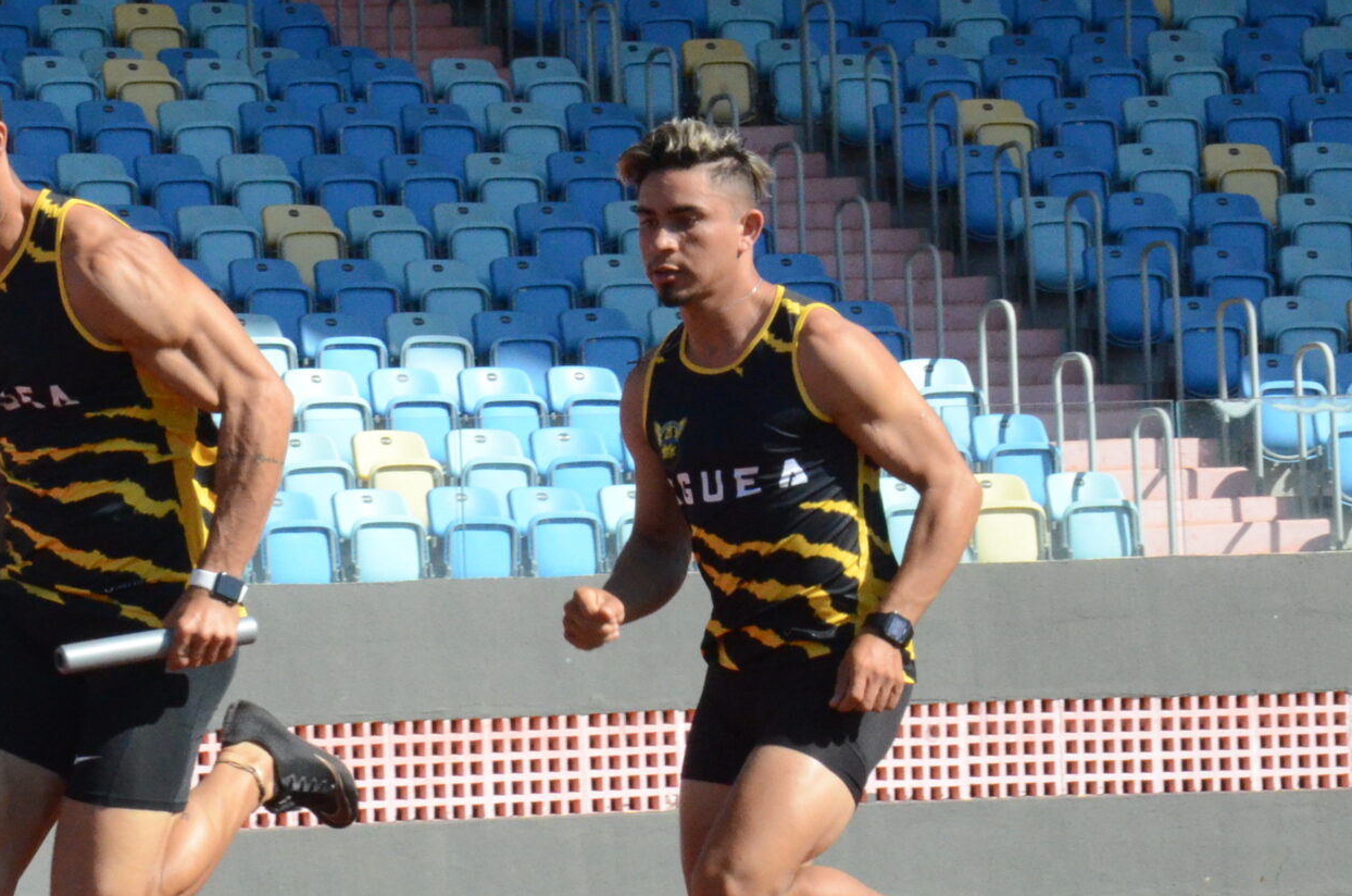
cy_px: 480
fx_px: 8095
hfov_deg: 9.5
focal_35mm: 216
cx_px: 118
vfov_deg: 6.3
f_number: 22
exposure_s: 1/1000
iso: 3200
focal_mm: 70
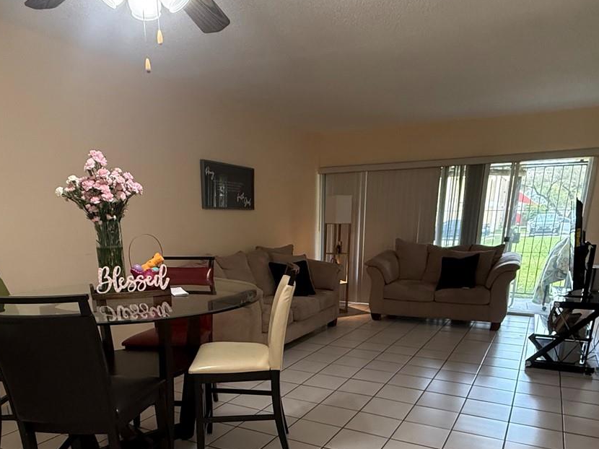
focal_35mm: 27
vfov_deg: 48.1
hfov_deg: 65.3
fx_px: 467
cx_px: 280
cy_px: 366
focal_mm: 2.22
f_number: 2.2
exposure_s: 1/120
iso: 500
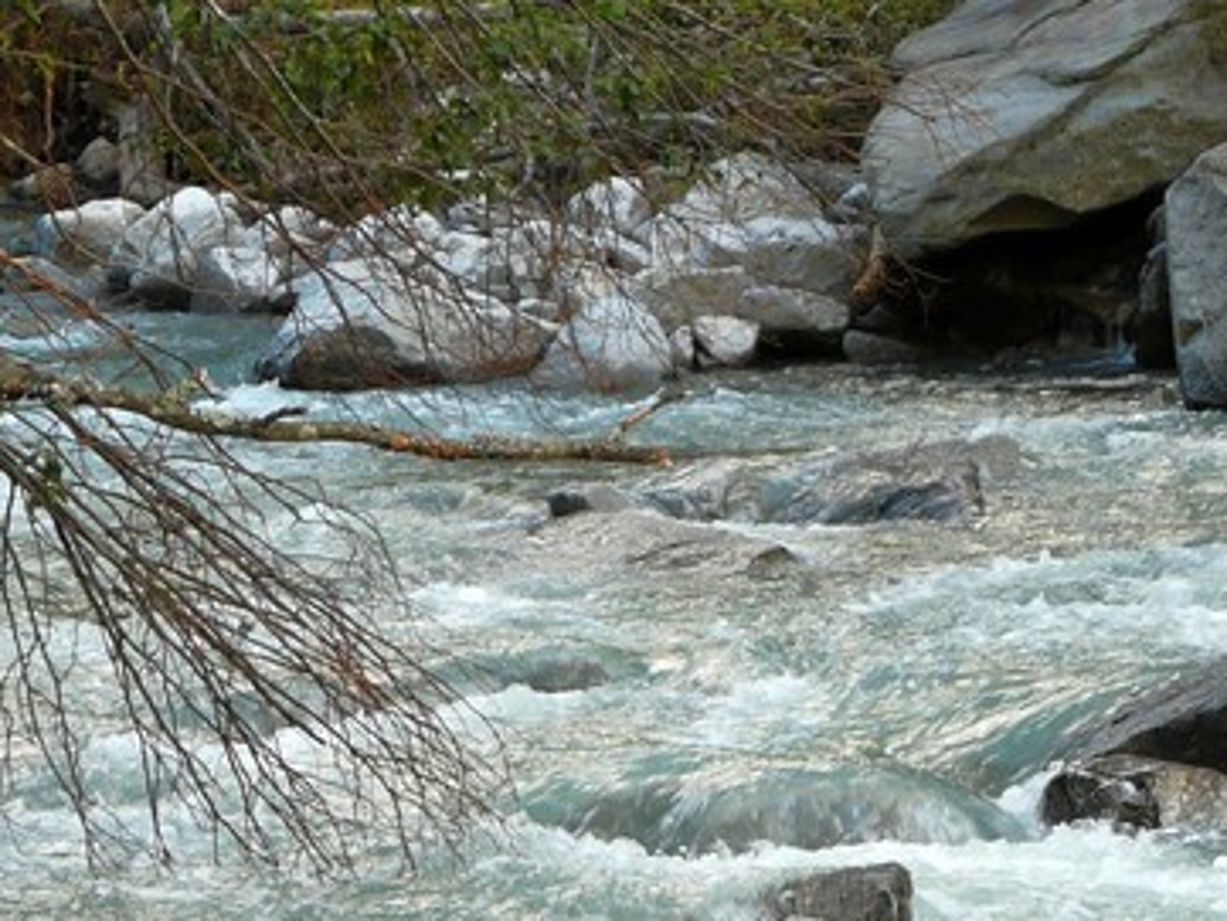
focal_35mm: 264
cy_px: 421
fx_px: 9361
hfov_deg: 7.5
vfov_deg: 5.6
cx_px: 761
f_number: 3.6
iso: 100
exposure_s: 1/60
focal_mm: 19.2
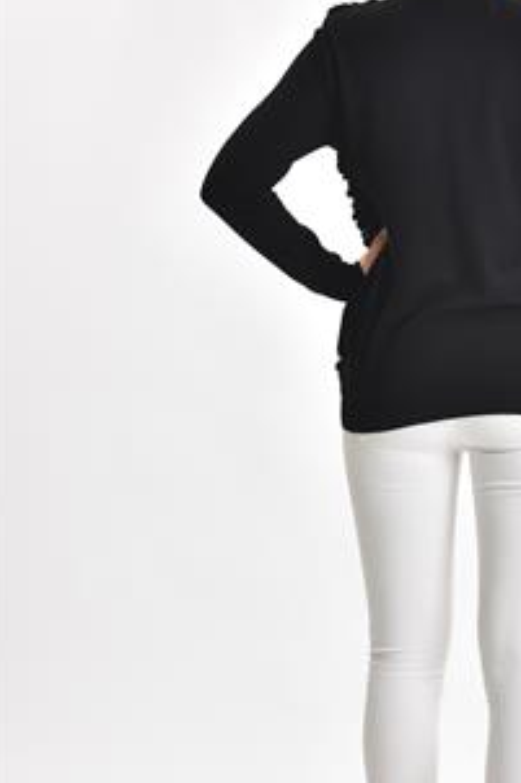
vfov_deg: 13.6
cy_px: 382
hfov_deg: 9.0
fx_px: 3281
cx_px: 480
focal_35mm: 151
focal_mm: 80
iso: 100
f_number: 6.3
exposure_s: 1/160
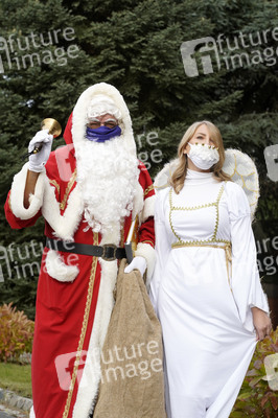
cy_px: 209
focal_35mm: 75
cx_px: 139
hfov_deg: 18.2
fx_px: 870
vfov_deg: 27.0
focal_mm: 75
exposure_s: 1/800
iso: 640
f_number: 6.3
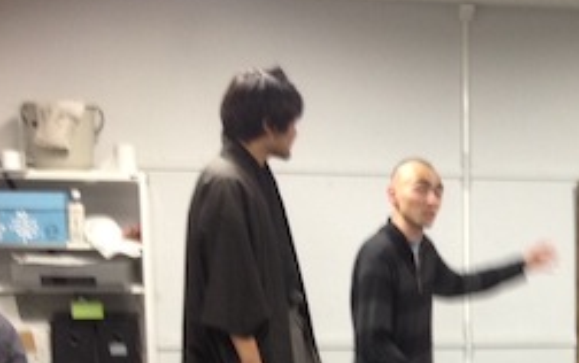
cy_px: 466
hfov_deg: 20.3
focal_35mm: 98
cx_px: 619
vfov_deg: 12.9
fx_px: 1548
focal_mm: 4.28
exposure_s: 1/20
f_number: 2.4
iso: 100
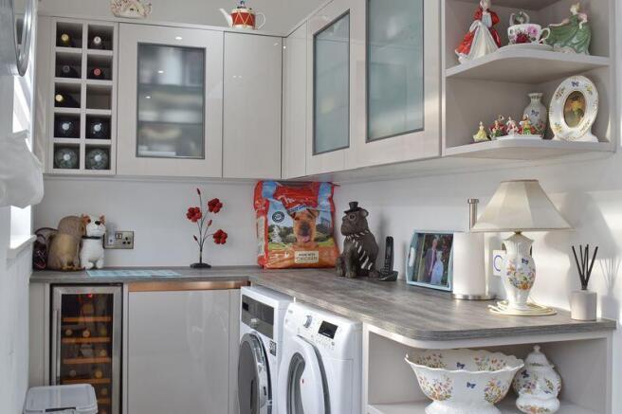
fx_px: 674
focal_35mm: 39
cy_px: 207
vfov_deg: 34.2
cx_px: 311
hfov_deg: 49.6
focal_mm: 26
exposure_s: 1/8
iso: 125
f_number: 13
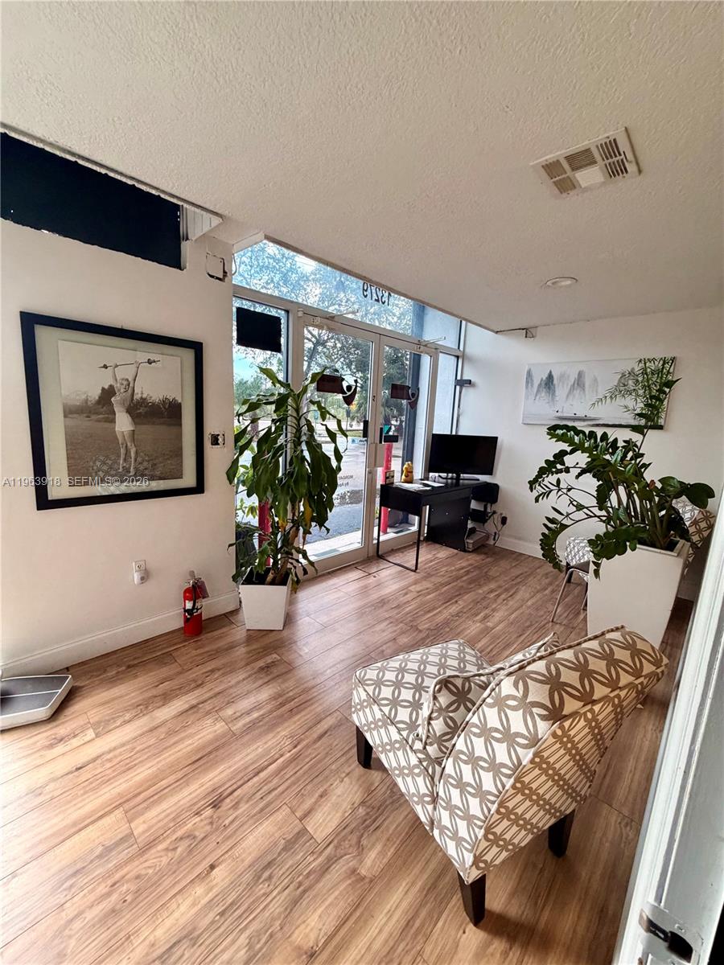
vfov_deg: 102.1
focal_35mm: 14
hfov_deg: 85.7
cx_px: 362
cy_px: 482
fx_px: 390
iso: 320
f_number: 2.2
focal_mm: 2.22
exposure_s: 1/121
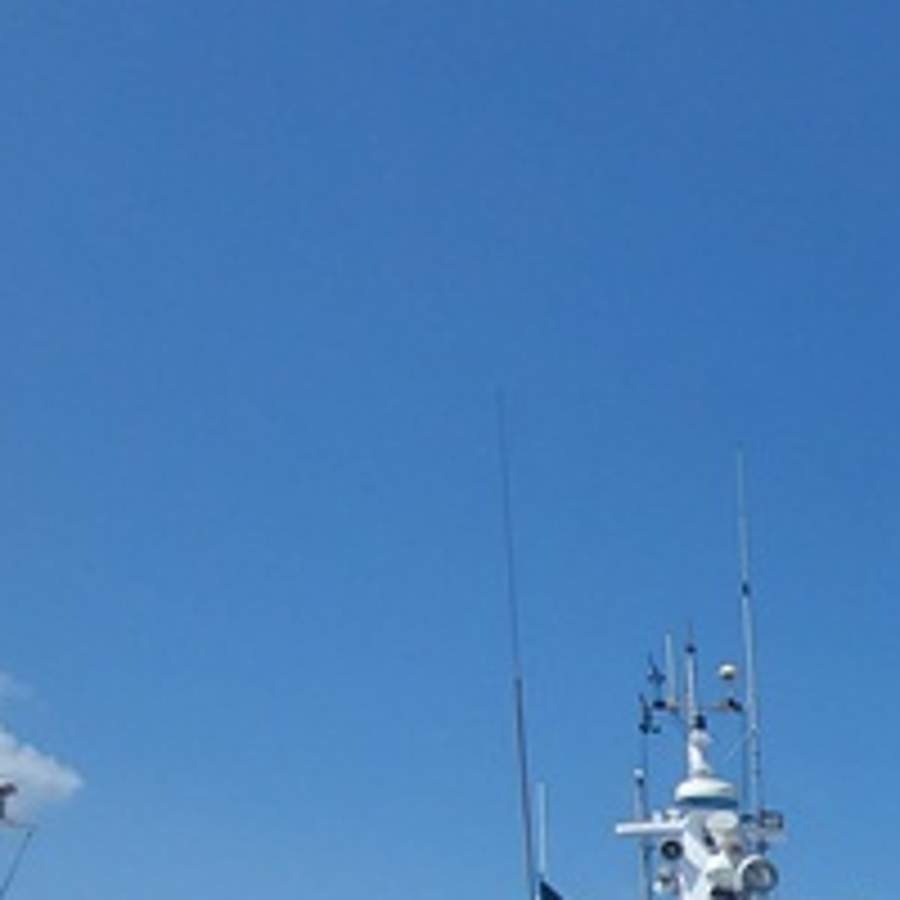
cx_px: 1278
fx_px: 1353
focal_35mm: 46
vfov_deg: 31.2
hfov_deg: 27.8
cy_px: 1071
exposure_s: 1/2681
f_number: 2.2
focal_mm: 1.74
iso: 50
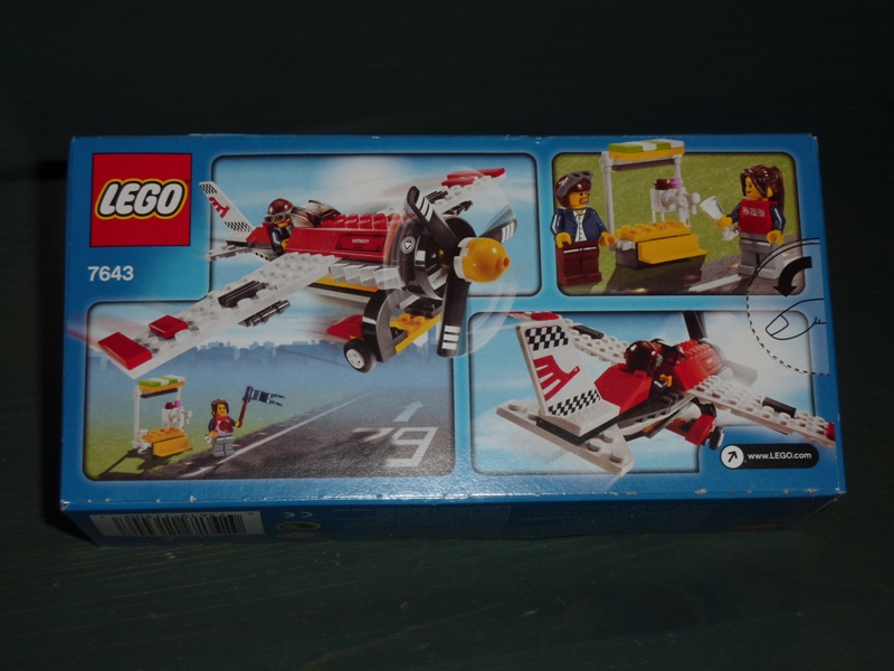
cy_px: 336
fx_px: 1730
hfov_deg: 29.0
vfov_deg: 21.9
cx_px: 447
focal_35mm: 67
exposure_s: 1/30
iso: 100
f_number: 4.1
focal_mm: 11
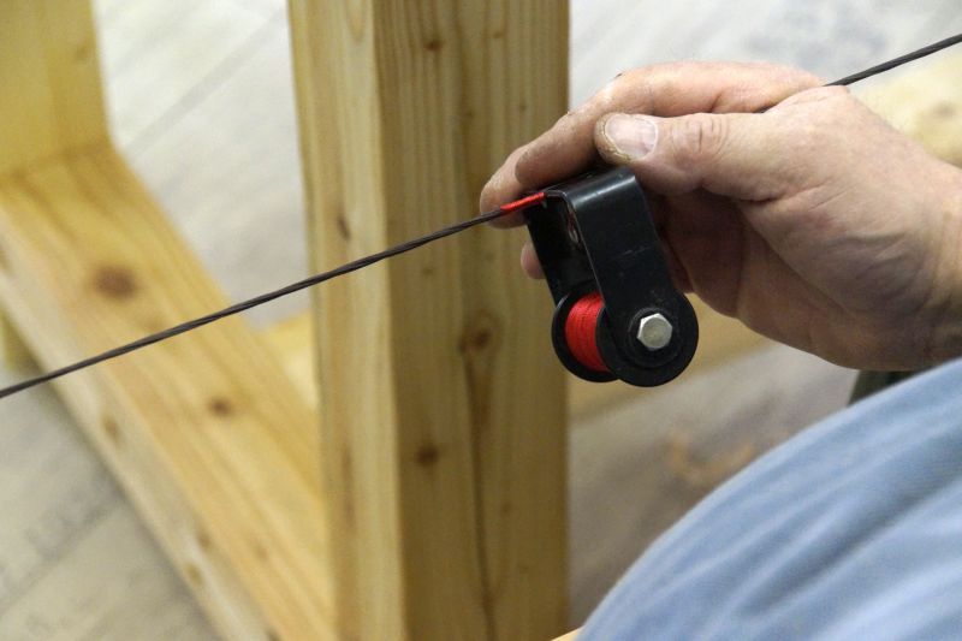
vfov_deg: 10.7
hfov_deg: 16.1
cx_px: 481
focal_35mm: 128
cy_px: 320
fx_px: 3406
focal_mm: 85
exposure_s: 1/160
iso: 3200
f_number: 5.6
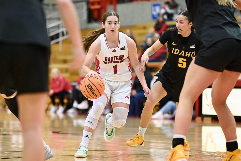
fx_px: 937
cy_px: 80
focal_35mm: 140
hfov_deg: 14.7
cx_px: 120
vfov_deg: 9.8
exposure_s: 1/1250
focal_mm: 140
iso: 6400
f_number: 2.8
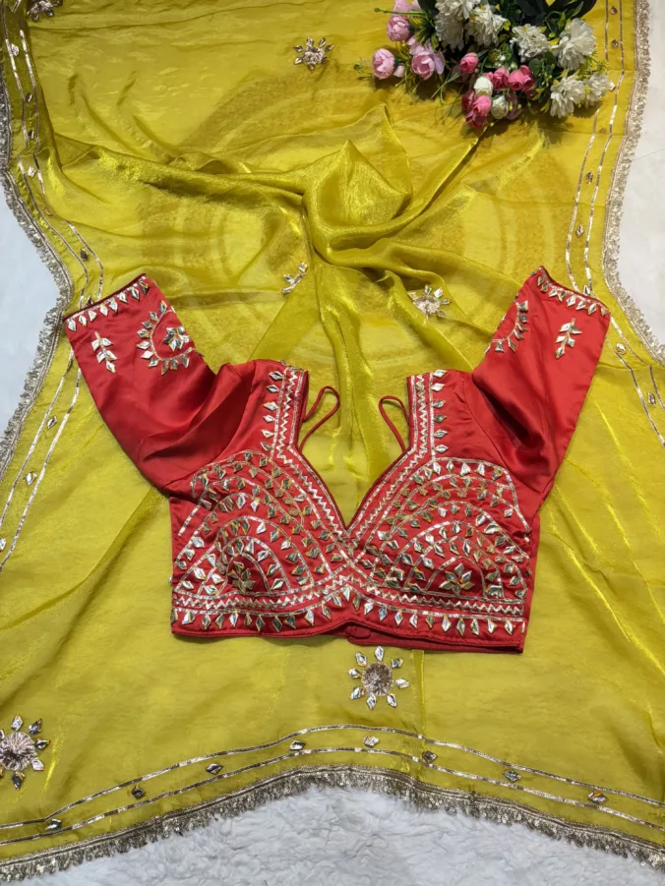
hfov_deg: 53.1
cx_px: 332
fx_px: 666
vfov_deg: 67.3
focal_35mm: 26
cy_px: 443
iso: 50
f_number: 1.6
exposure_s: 1/100
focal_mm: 5.96
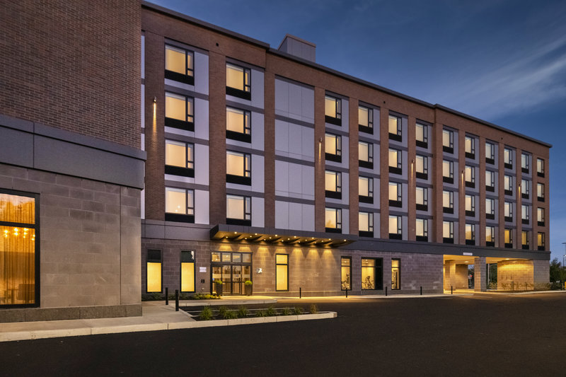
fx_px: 299
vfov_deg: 64.5
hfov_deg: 86.9
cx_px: 283
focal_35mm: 19
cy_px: 188
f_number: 8
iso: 5000
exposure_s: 1/20
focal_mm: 19
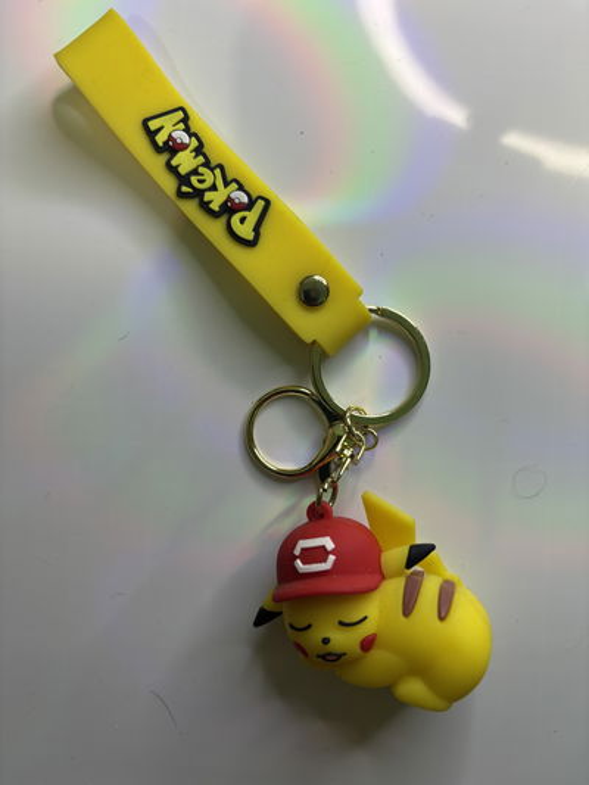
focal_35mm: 26
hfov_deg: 53.1
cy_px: 392
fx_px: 590
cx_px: 294
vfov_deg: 67.3
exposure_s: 1/50
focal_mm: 5.96
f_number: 1.6
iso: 80
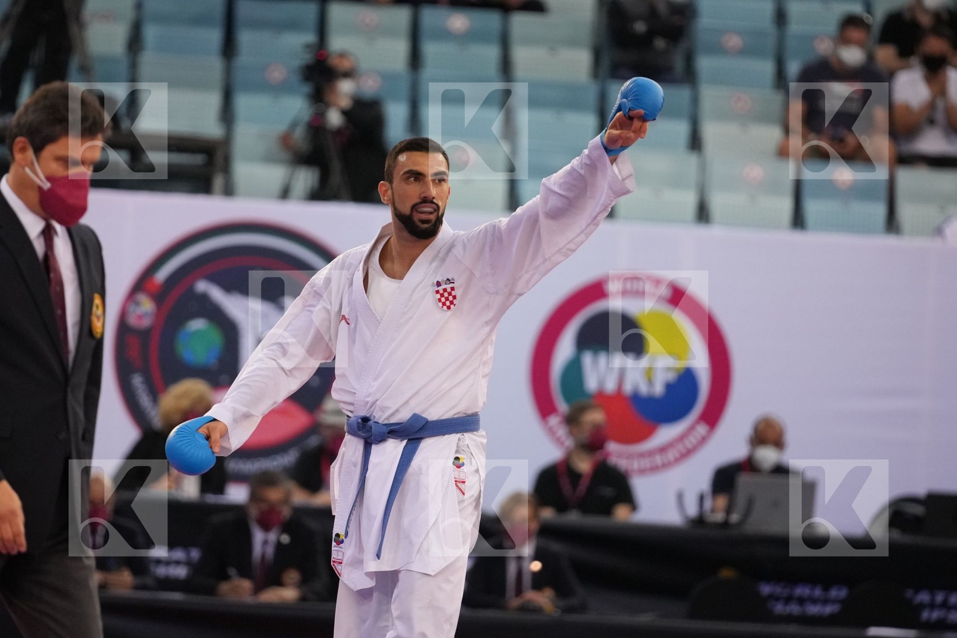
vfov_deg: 4.6
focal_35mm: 300
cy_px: 319
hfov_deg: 6.9
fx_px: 7974
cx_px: 478
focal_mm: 200
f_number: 2.8
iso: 2500
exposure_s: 1/1000
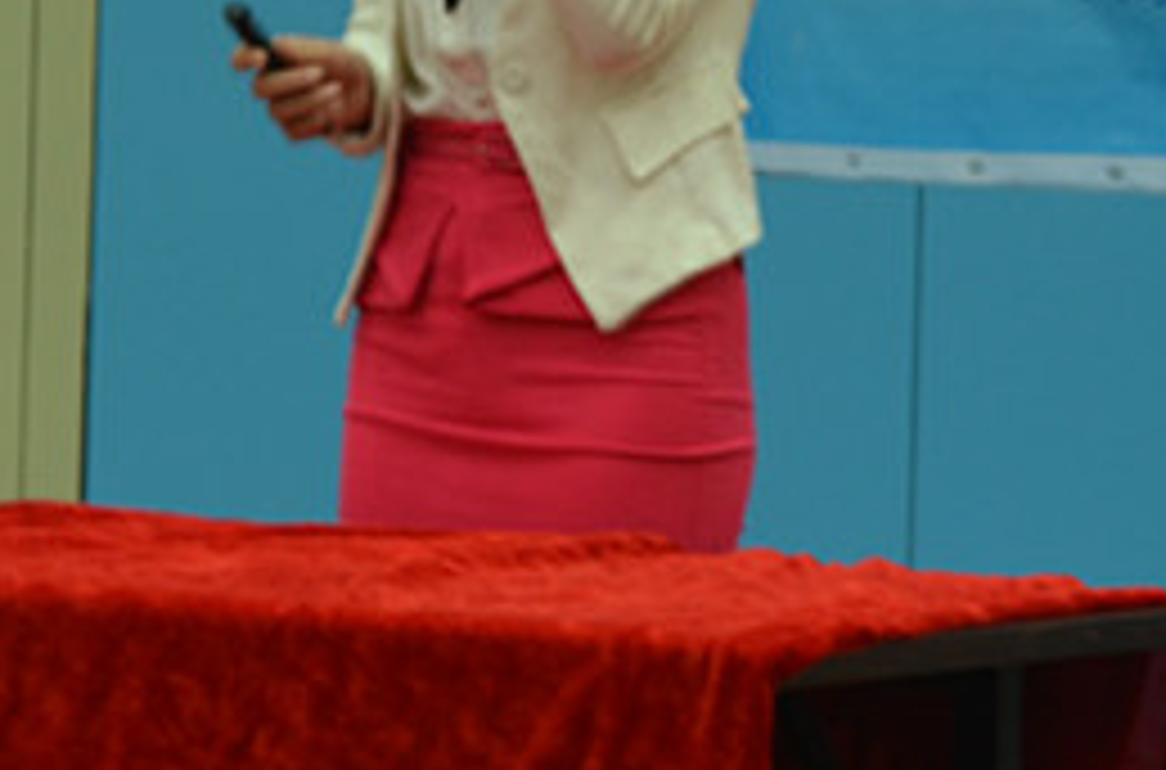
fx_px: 8739
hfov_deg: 7.6
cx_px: 455
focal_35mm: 271
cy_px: -180
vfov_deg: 5.0
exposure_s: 1/8
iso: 400
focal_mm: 55
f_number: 5.6
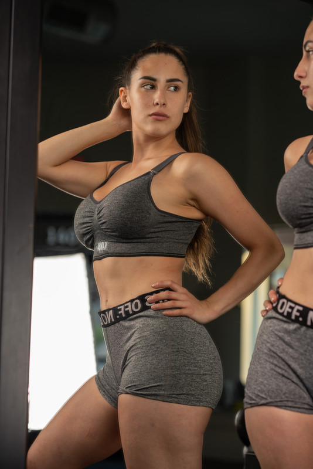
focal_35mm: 85
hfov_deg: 16.1
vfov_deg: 23.9
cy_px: 234
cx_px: 156
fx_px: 1107
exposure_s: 1/160
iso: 100
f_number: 2.8
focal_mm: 85
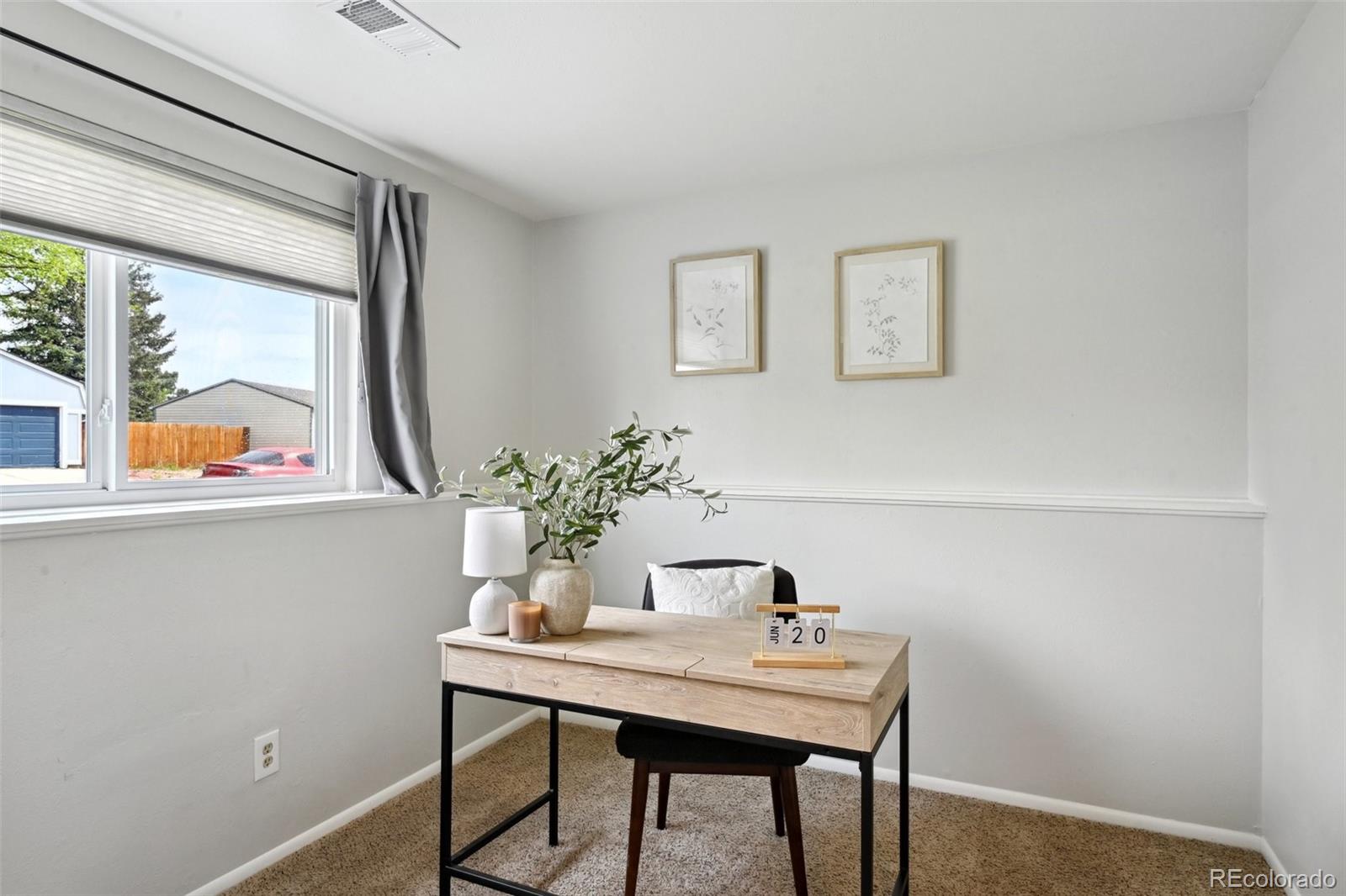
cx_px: 673
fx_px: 729
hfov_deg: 85.4
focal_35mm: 20
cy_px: 448
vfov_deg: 63.2
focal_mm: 19.5
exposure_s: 1/40
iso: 400
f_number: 10
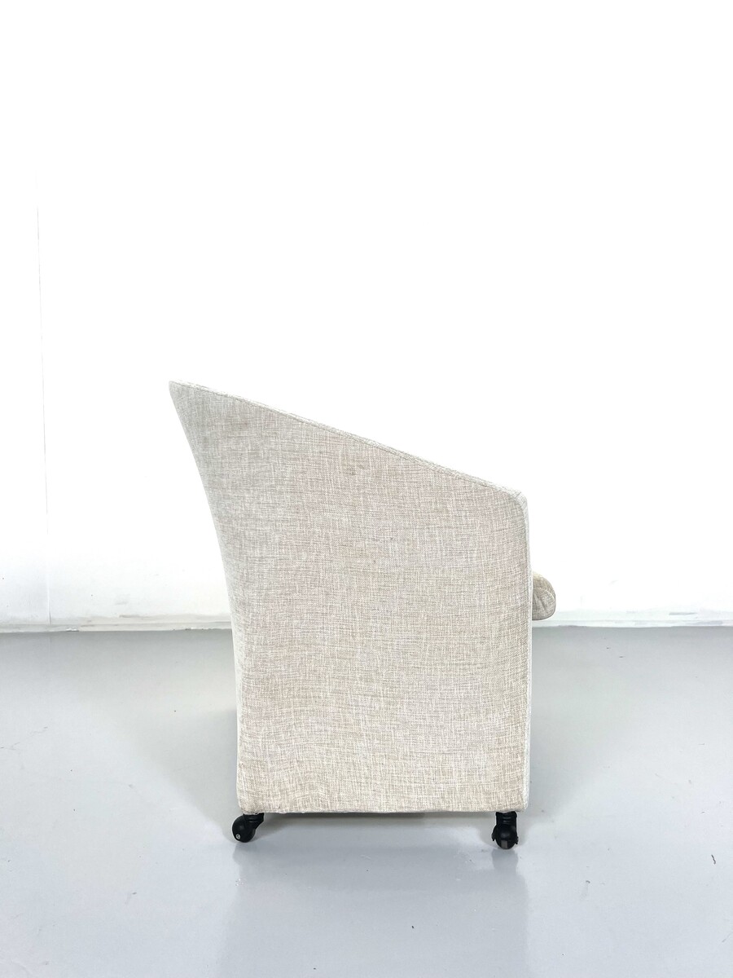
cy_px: 489
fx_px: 734
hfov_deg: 53.1
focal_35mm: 26
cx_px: 366
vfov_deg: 67.3
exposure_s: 1/521
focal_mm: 5.7
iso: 50
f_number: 1.5
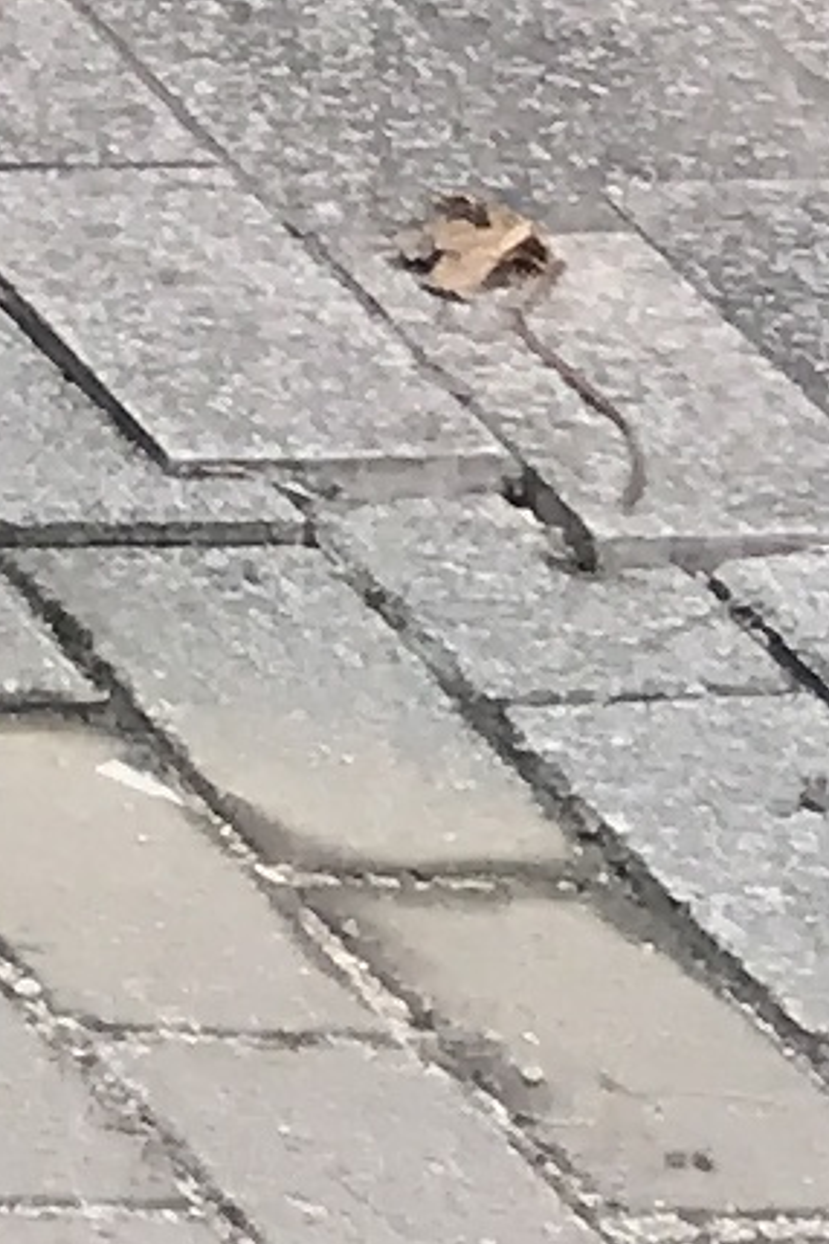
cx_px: -4446
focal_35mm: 274
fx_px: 9464
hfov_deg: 4.0
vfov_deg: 6.5
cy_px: -3048
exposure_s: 1/365
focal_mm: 3.99
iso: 20
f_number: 1.8
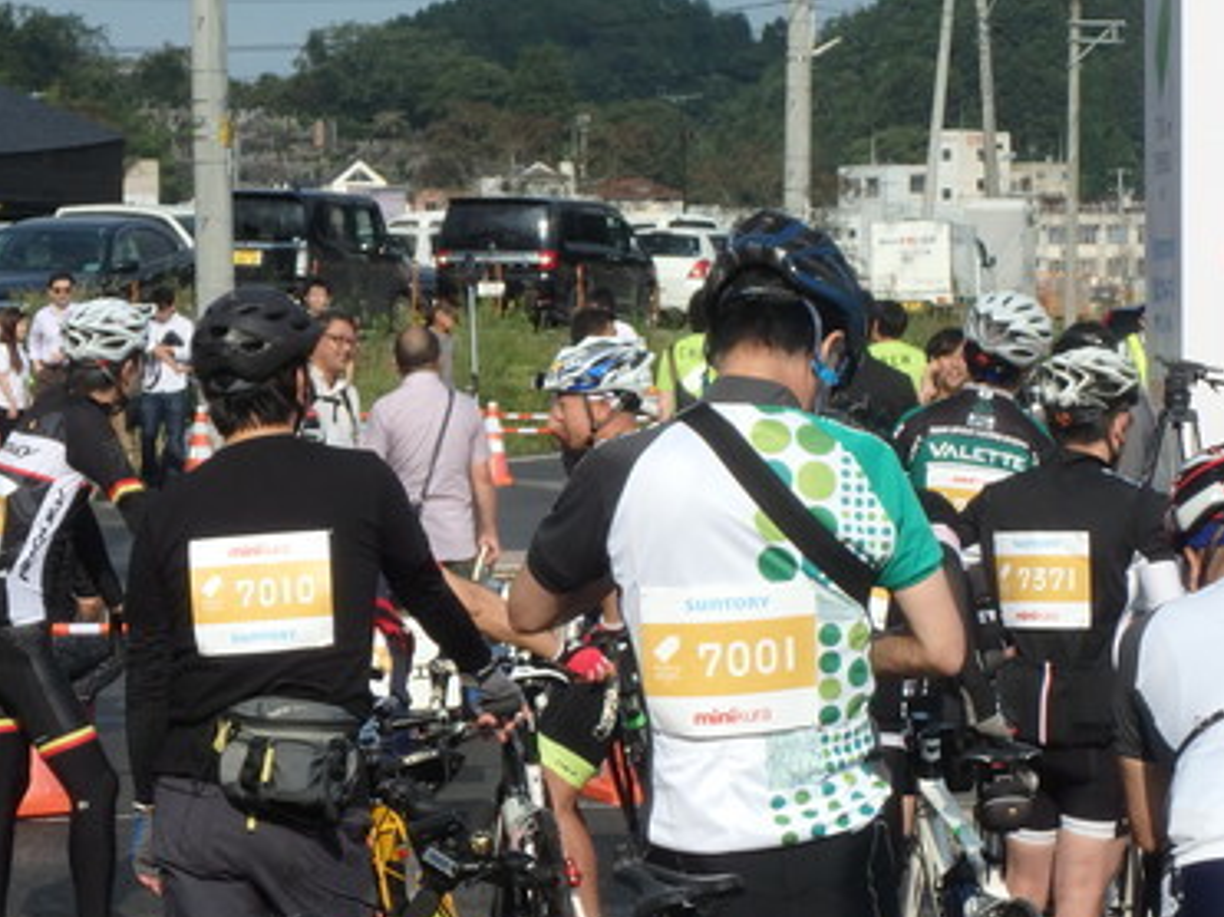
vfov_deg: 13.0
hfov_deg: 17.3
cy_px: 544
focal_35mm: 114
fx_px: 4030
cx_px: 544
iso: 125
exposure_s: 1/1000
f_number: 5.1
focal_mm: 11.7
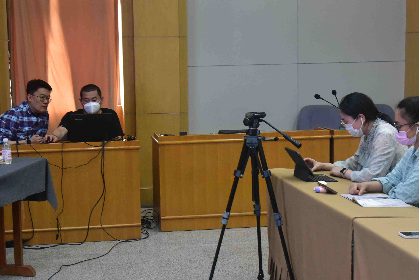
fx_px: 792
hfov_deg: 29.6
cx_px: 184
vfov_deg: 20.0
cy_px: 168
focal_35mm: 68
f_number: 5
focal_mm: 44
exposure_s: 1/60
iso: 3200
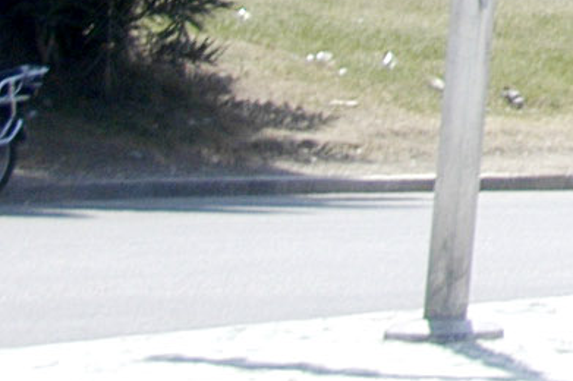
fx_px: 5137
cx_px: 2052
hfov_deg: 5.7
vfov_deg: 4.0
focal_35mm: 323
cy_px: -970
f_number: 5.6
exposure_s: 1/400
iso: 200
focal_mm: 28
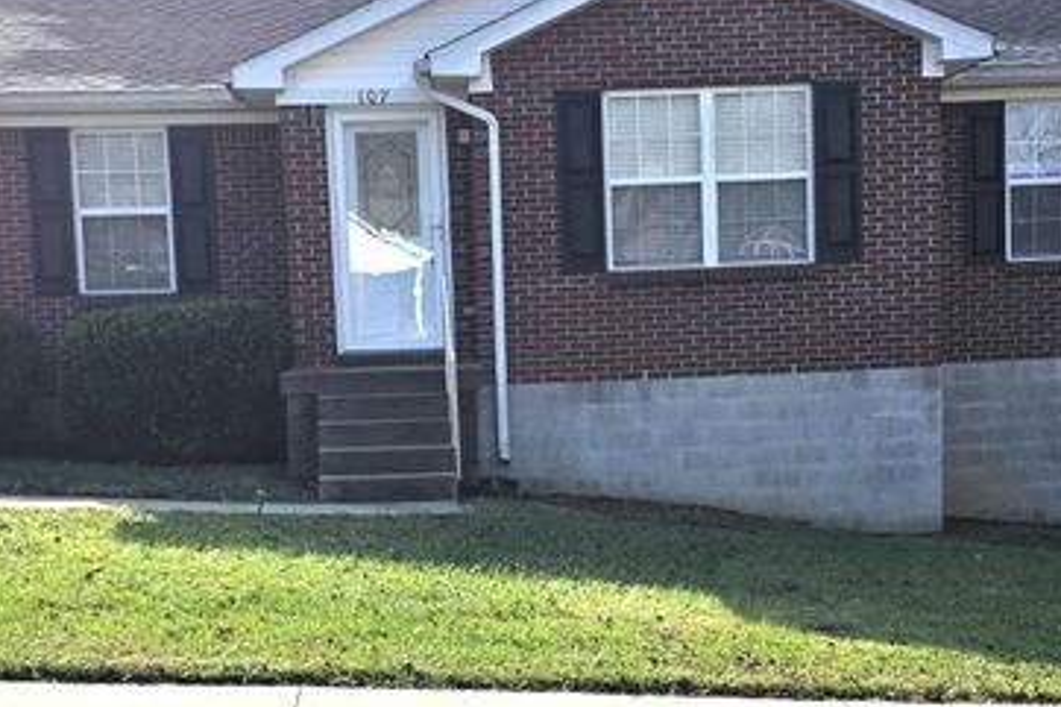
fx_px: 1443
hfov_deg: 40.4
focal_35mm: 49
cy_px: 239
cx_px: 539
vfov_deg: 27.3
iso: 40
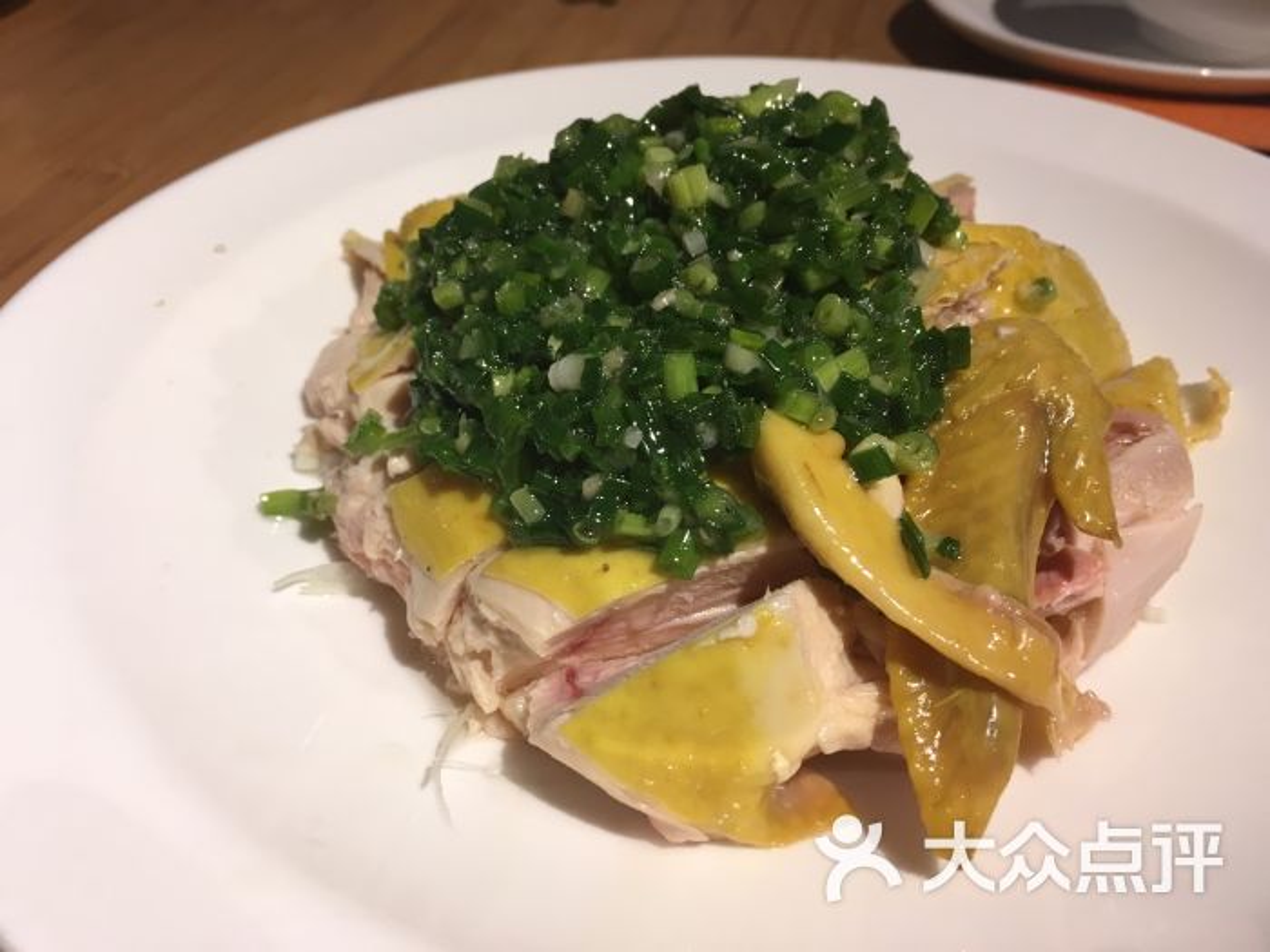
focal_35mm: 29
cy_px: 476
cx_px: 635
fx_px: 1064
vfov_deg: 48.2
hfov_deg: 61.7
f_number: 2.2
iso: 100
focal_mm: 4.15
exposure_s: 1/33
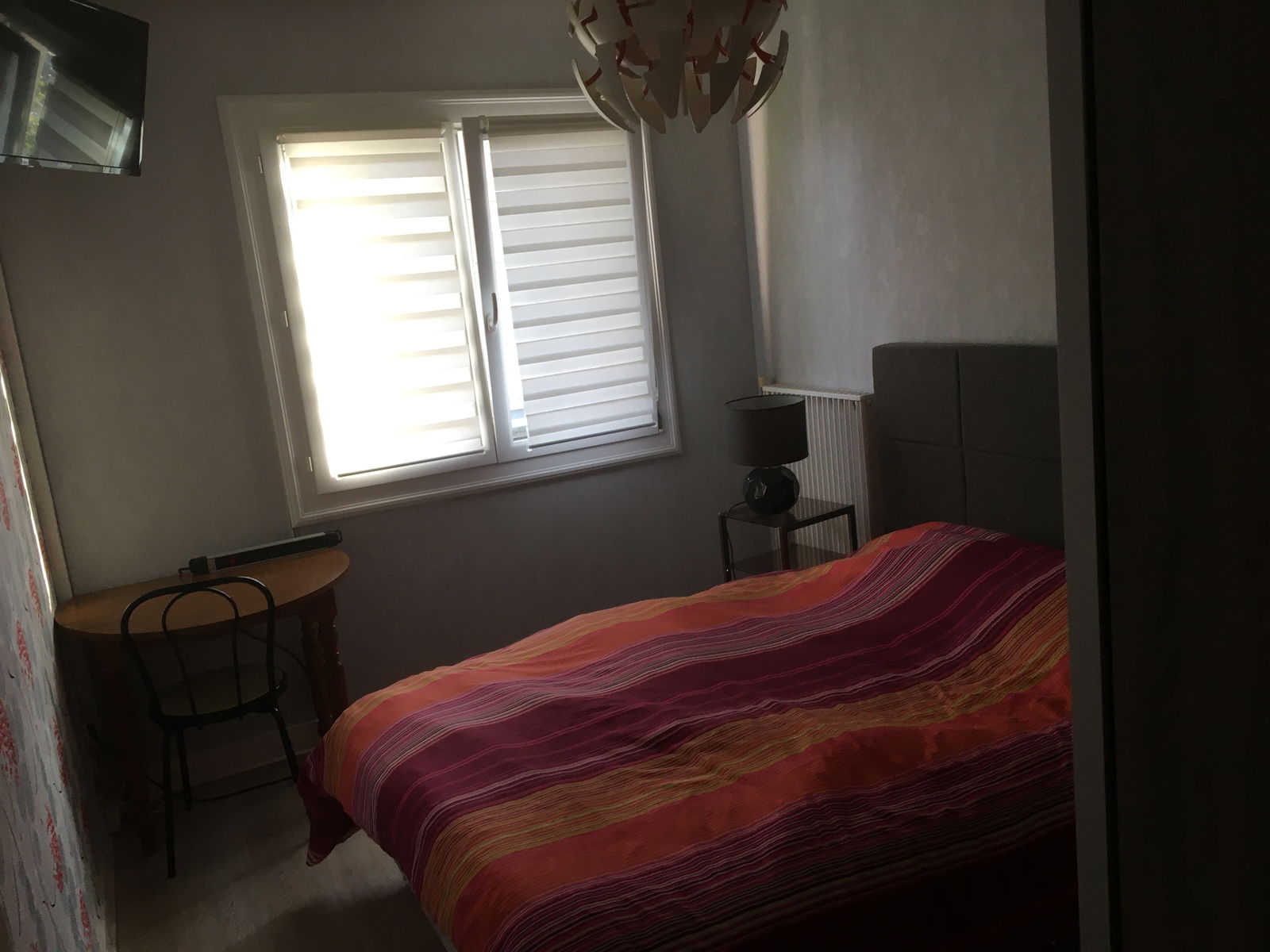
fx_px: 1064
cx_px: 635
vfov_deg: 48.2
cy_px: 476
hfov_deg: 61.7
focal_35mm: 29
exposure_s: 1/33
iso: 40
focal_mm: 4.15
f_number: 2.2
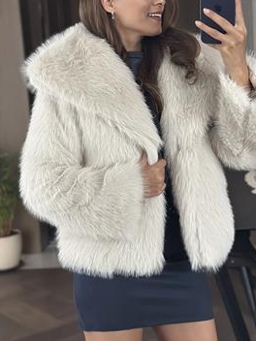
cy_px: 132
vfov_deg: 28.1
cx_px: 163
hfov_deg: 21.3
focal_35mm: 69
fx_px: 680
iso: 640
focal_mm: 6.86
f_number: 1.78
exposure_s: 1/40
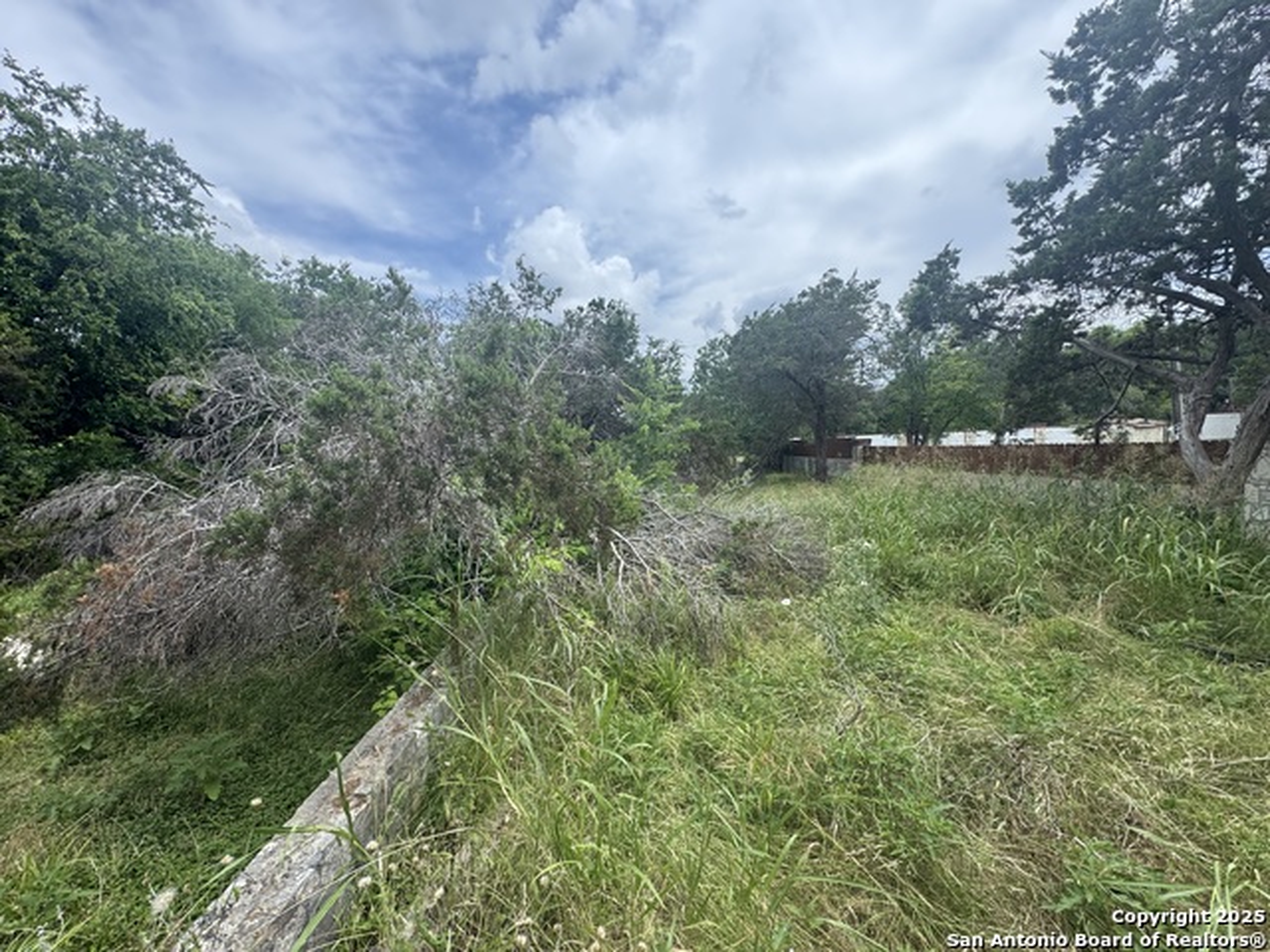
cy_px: 476
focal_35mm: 14
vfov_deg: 85.7
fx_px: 514
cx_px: 635
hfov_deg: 102.1
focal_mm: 2.22
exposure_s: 1/681
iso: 40
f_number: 2.2
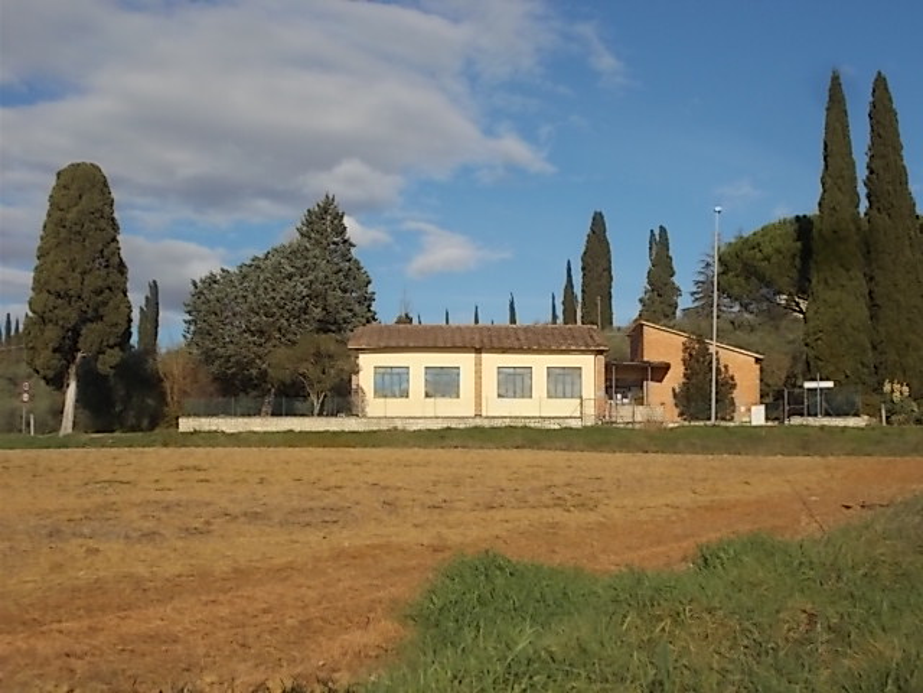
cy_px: 346
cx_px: 462
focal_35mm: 58
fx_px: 1547
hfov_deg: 33.2
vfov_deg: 25.2
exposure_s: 1/125
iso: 80
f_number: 12.3
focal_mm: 10.3
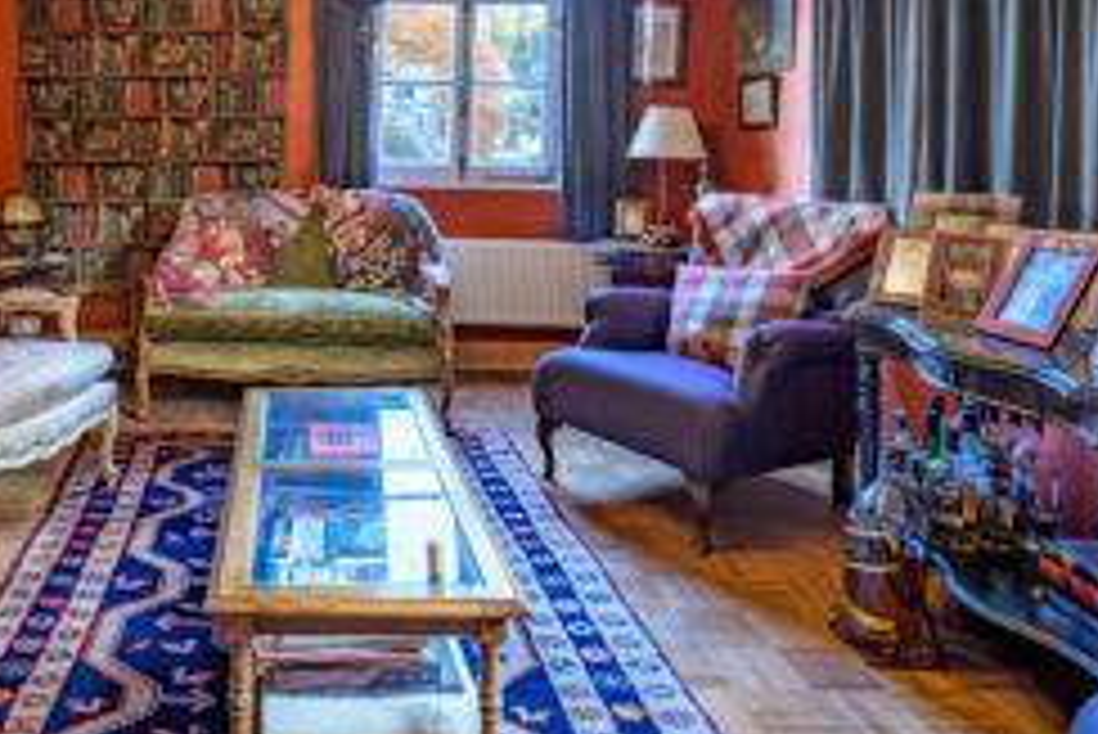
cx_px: 266
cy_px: 117
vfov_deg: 41.2
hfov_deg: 58.5
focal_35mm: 30
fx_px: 916
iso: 200
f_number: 9
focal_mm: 15
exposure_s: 1/3
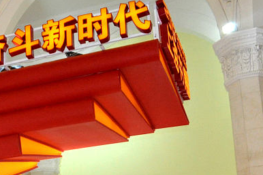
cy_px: 227
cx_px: -74
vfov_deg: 15.5
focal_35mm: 84
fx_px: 613
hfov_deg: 21.9
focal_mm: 18
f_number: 5
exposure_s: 1/200
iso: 800
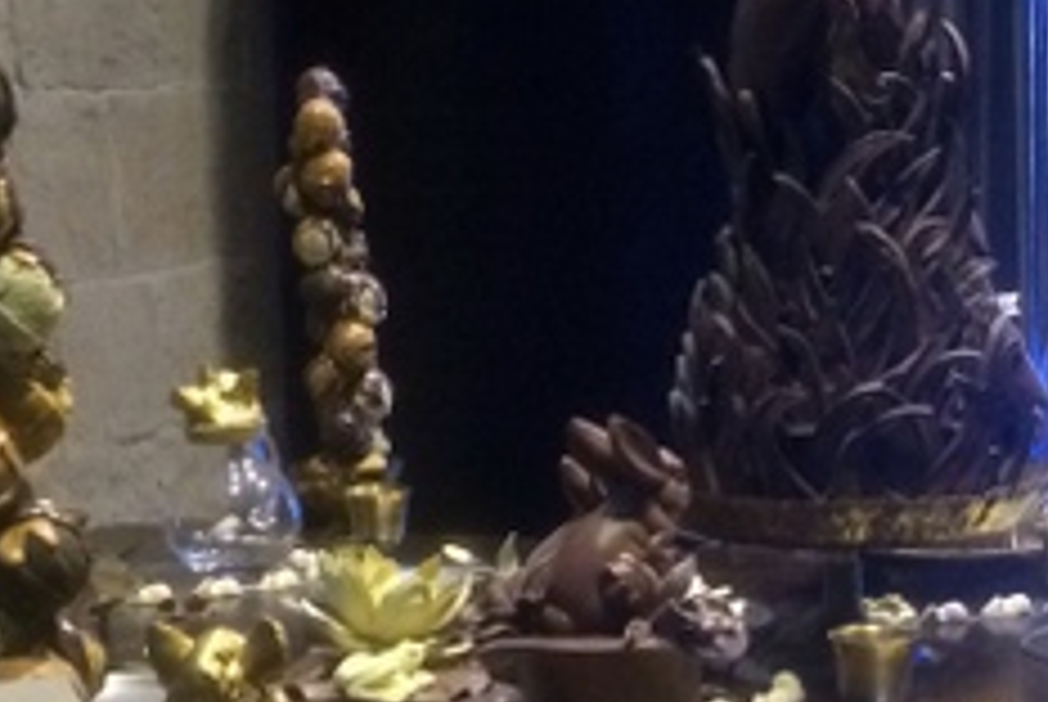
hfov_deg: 19.1
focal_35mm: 107
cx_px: 589
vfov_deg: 12.8
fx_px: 3119
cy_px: 572
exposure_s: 1/17
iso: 320
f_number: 2.2
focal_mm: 4.12
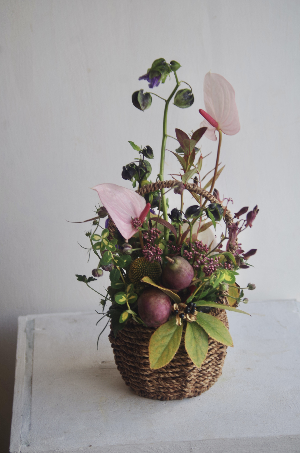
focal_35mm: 94
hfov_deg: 14.5
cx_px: 150
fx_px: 1180
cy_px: 226
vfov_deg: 21.7
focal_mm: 62.5
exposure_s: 1/100
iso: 100
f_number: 4.5
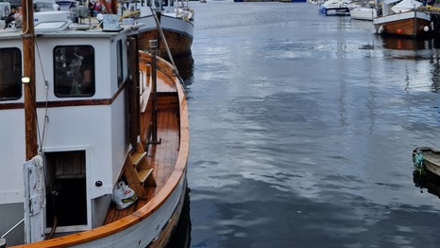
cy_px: 9
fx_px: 502
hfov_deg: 47.4
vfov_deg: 26.5
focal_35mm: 43
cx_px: 224
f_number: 1.8
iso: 50
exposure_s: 1/2568
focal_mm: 5.4
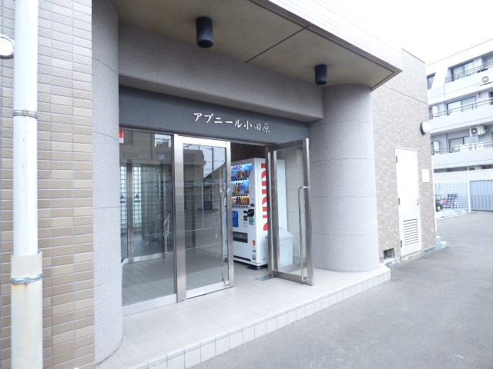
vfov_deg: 66.0
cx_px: 246
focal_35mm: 20
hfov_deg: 81.7
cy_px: 184
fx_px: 285
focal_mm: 3.58
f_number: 2.8
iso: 100
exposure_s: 1/60
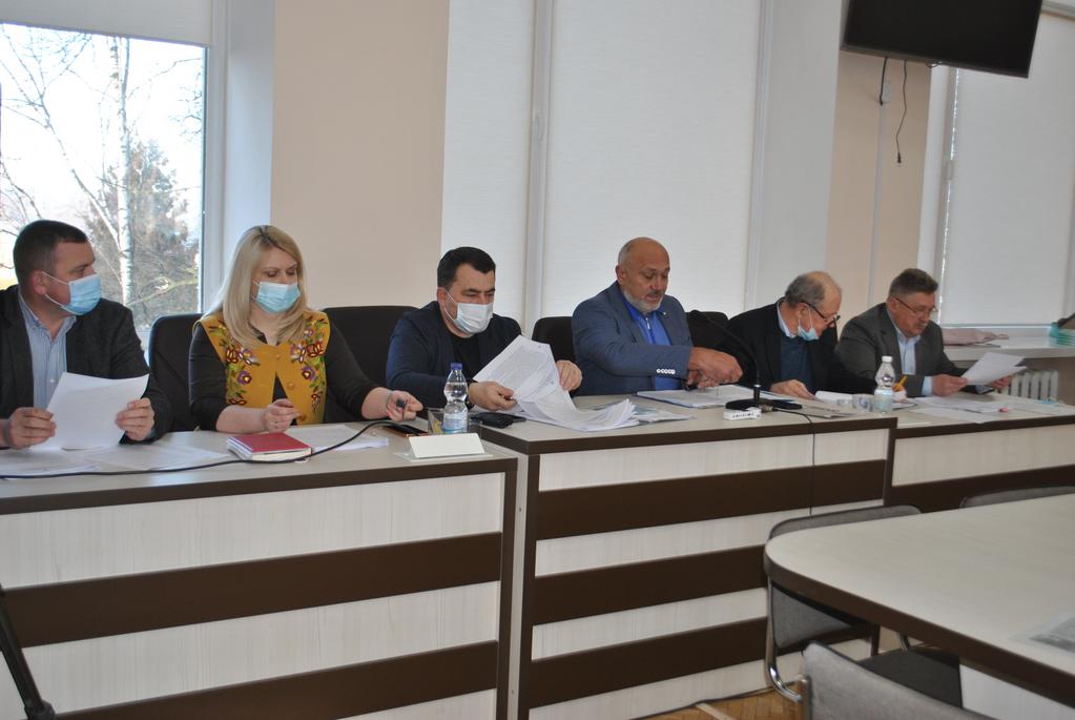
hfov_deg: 49.5
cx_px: 538
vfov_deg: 34.3
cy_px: 360
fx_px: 1166
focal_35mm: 39
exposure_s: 1/60
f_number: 4.2
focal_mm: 26
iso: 200
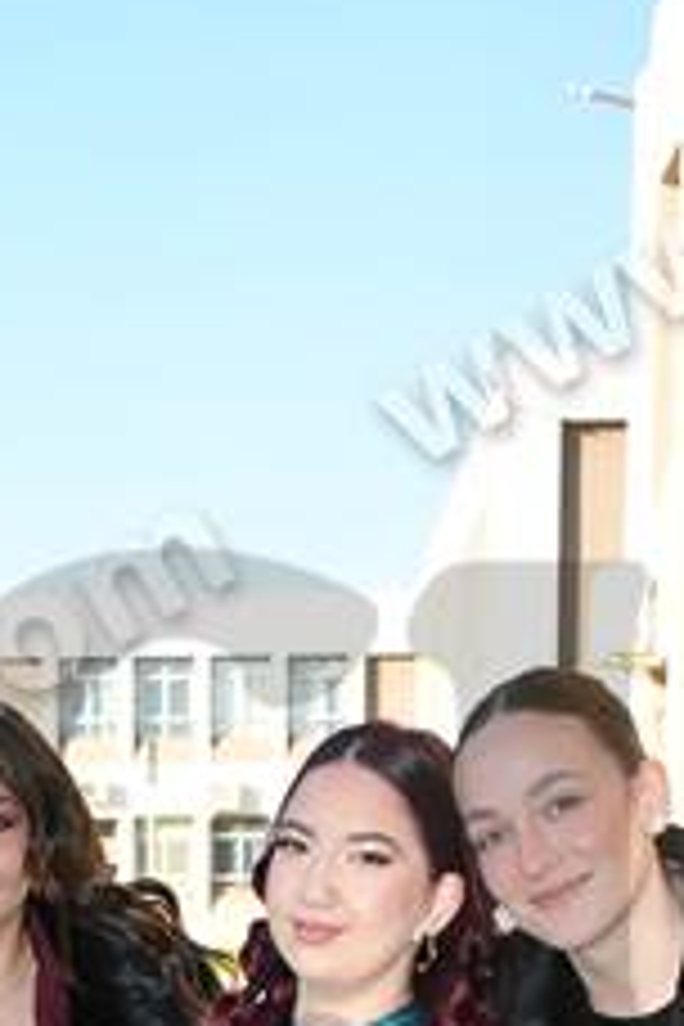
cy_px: 1336
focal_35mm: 101
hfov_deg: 13.4
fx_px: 2878
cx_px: 18
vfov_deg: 18.8
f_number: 5
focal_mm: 20
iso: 100
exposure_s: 1/250
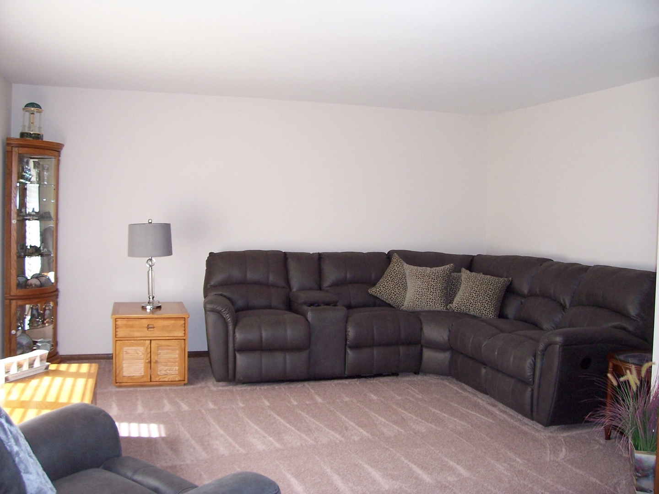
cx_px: 330
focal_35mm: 34
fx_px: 647
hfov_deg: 54.0
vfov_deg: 41.8
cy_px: 247
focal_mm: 5.6
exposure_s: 1/60
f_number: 2.7
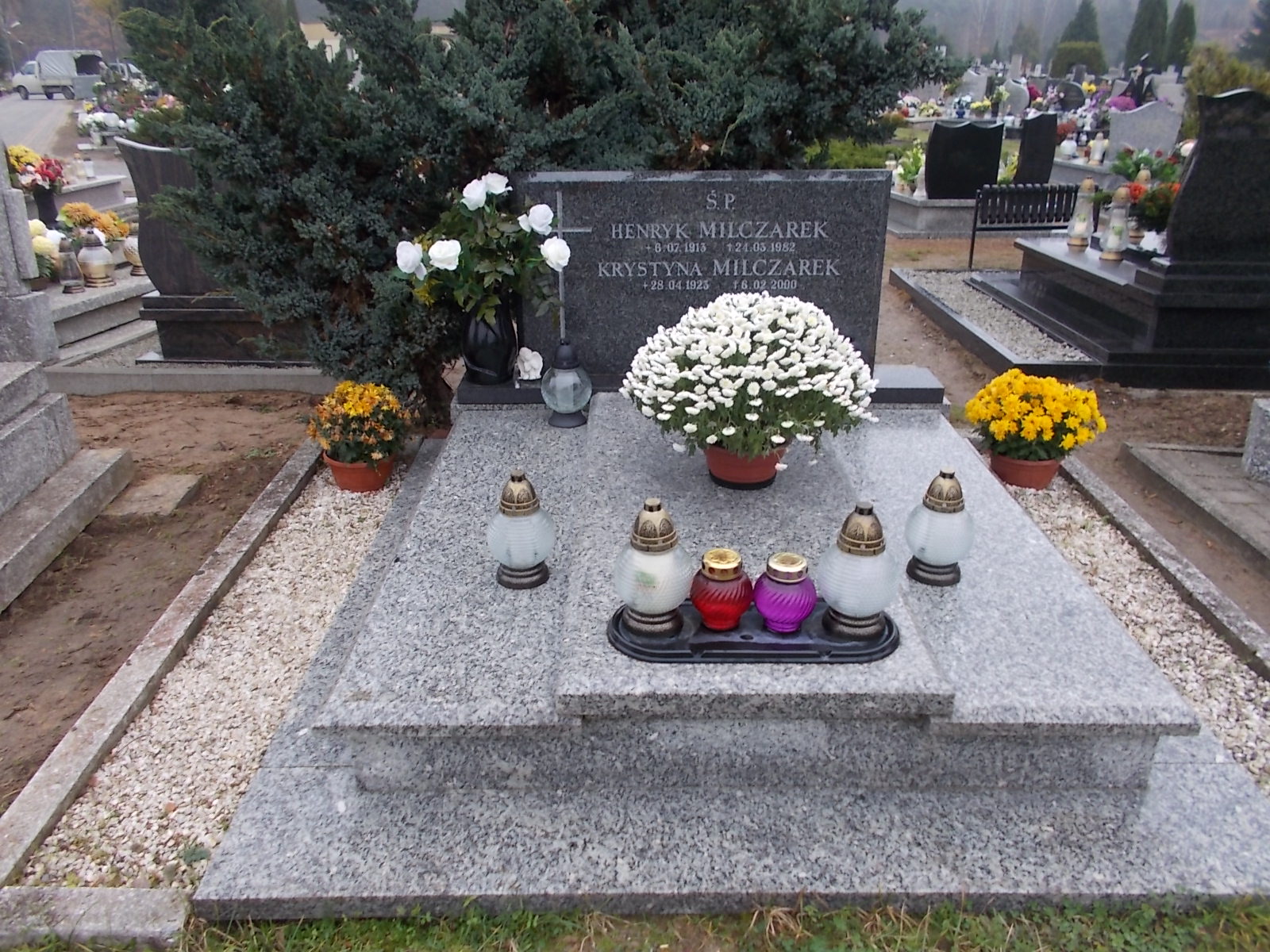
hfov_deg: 67.3
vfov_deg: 53.1
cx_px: 635
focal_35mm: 26
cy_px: 476
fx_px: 954
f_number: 3.2
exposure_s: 1/50
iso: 80
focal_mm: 4.6
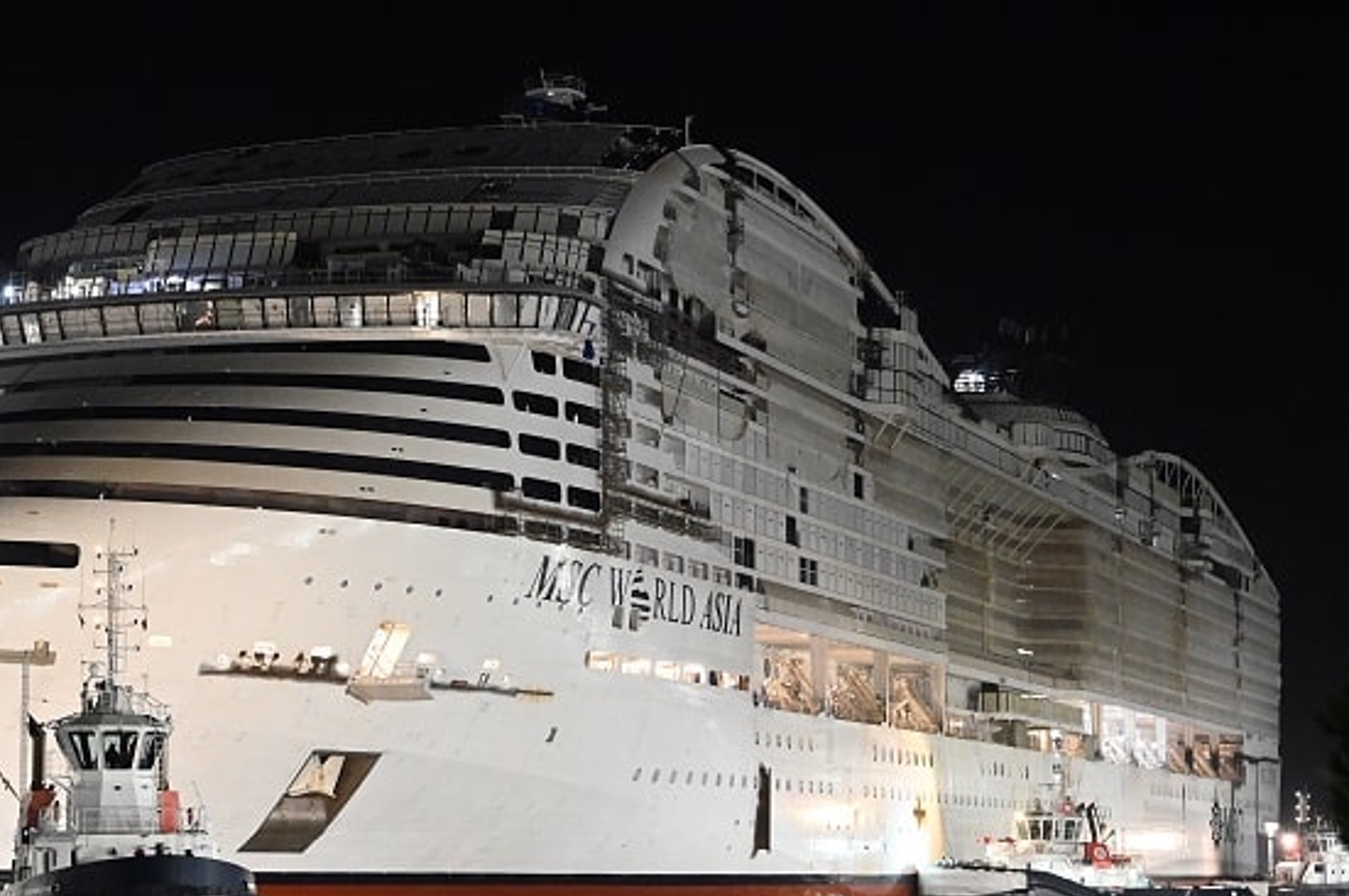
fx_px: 2957
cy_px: 491
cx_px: 600
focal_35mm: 79
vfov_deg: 17.2
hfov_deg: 25.7
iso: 10000
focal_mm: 58
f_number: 5.6
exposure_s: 1/30
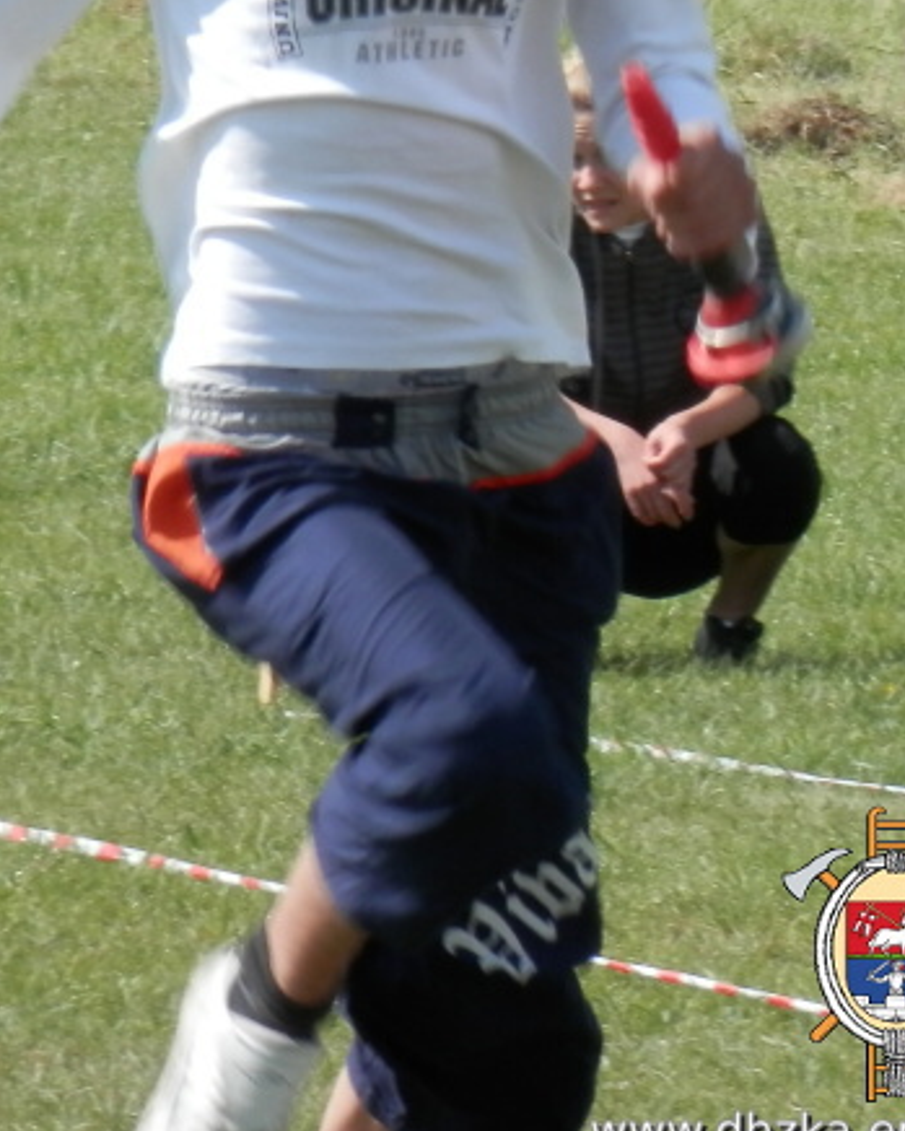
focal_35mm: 411
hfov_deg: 3.8
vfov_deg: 4.7
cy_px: 210
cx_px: 302
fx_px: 13756
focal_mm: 44.4
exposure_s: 1/200
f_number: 6.2
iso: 80
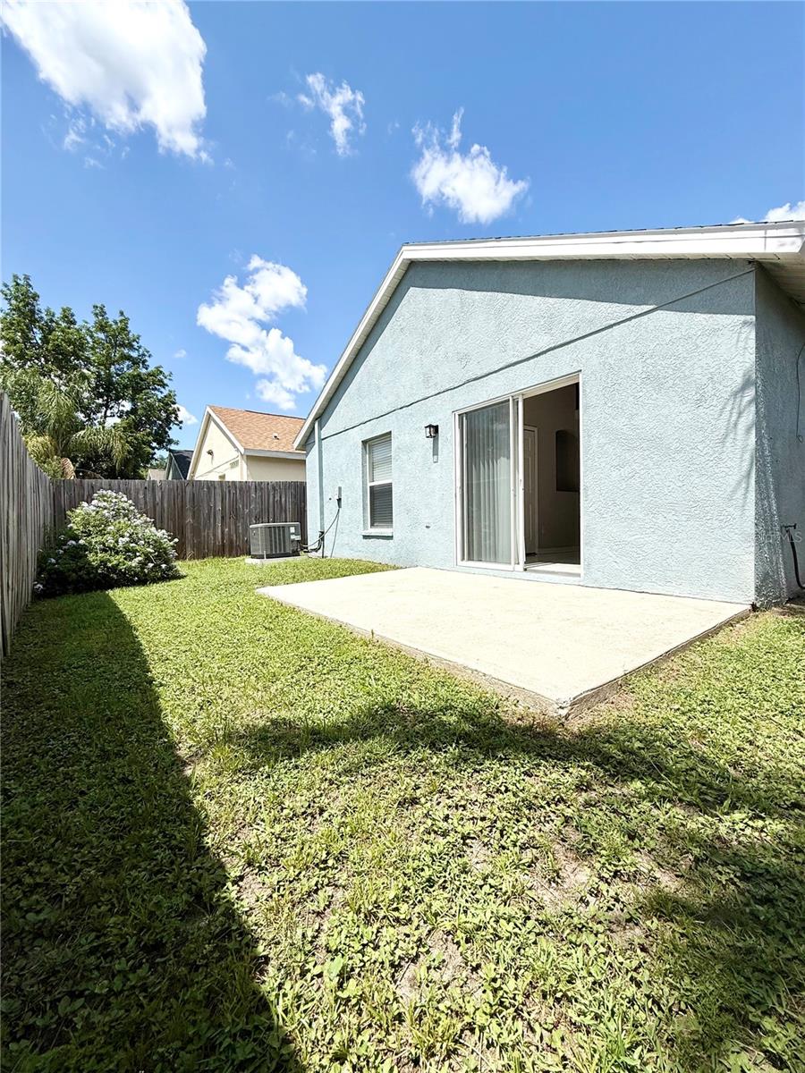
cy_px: 536
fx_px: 434
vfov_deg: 102.1
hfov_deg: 85.7
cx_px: 402
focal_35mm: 14
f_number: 2.2
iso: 50
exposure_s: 1/3891
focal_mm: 2.22
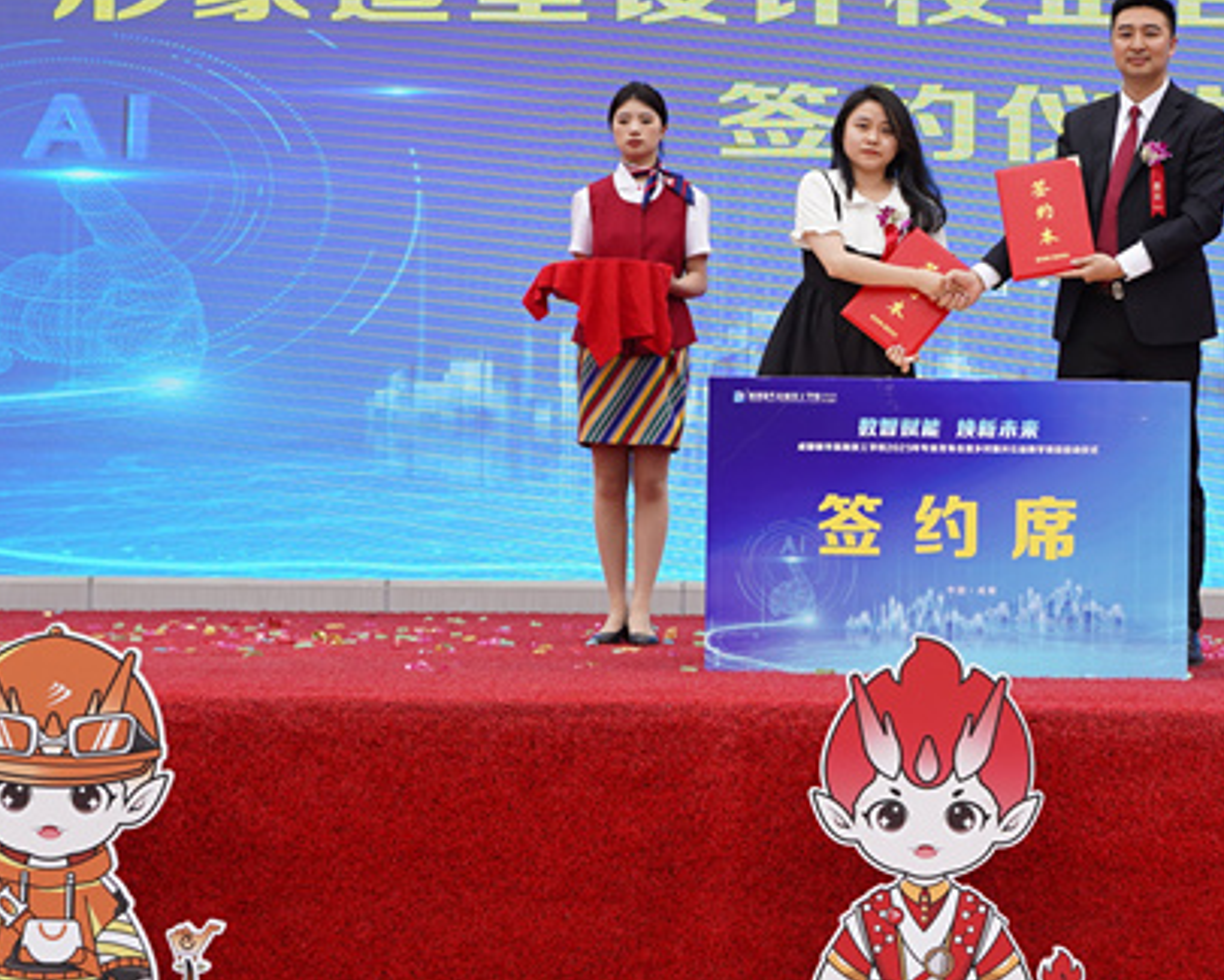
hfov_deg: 18.0
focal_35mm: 106
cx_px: 922
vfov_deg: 14.5
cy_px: 275
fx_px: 3840
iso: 200
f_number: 5.6
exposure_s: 1/250
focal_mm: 41
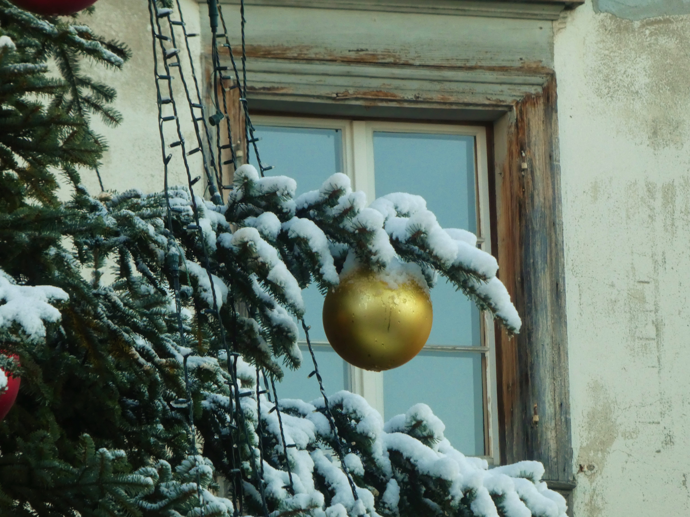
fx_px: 9269
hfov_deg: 4.3
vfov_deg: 3.2
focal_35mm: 465
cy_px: 258
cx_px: 345
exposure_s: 1/100
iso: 320
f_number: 6
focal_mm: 83.4
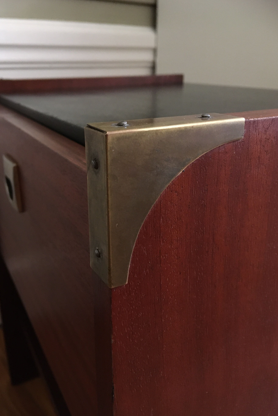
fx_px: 359
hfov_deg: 42.3
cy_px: 207
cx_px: 123
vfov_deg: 60.3
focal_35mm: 31
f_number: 2.2
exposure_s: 1/17
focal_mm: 4.15
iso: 400
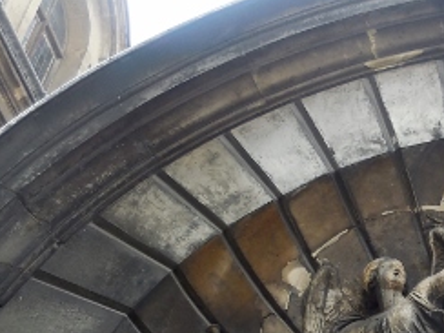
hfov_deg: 16.0
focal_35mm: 118
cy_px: 338
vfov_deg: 12.4
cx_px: 551
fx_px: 1514
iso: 125
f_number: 4.2
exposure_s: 1/160
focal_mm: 8.1
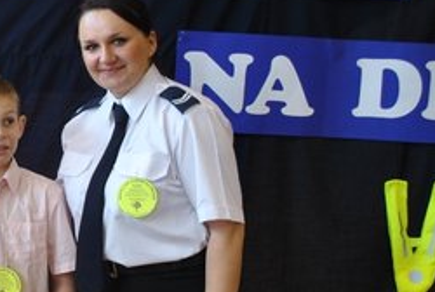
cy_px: 160
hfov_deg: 23.6
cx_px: -94
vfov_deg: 17.6
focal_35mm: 78
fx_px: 945
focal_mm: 20
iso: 220
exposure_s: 1/30
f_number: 3.8
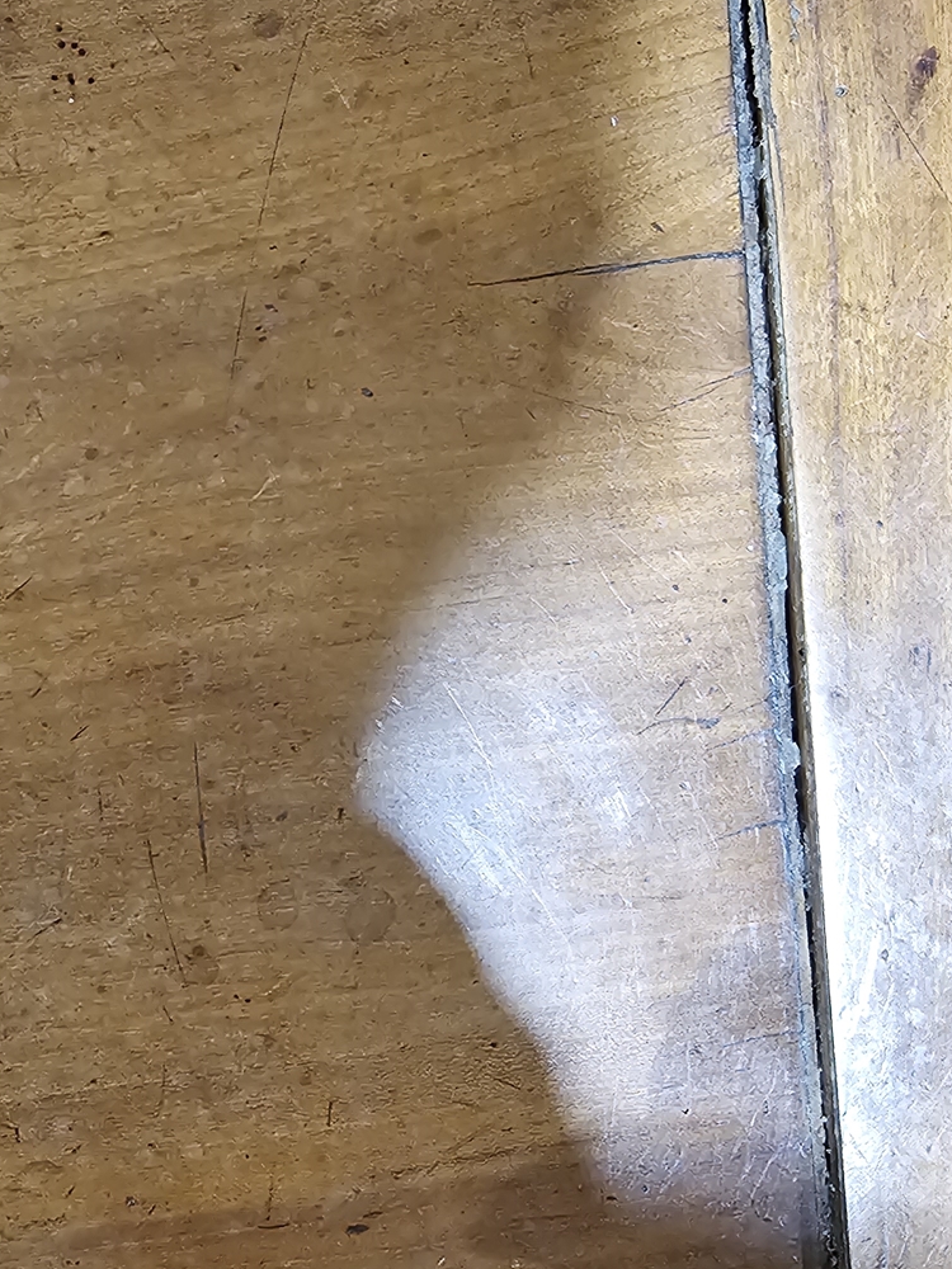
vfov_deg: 65.1
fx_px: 953
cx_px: 169
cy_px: 869
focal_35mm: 26
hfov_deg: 49.4
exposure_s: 1/33
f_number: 2.2
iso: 320
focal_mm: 2.2
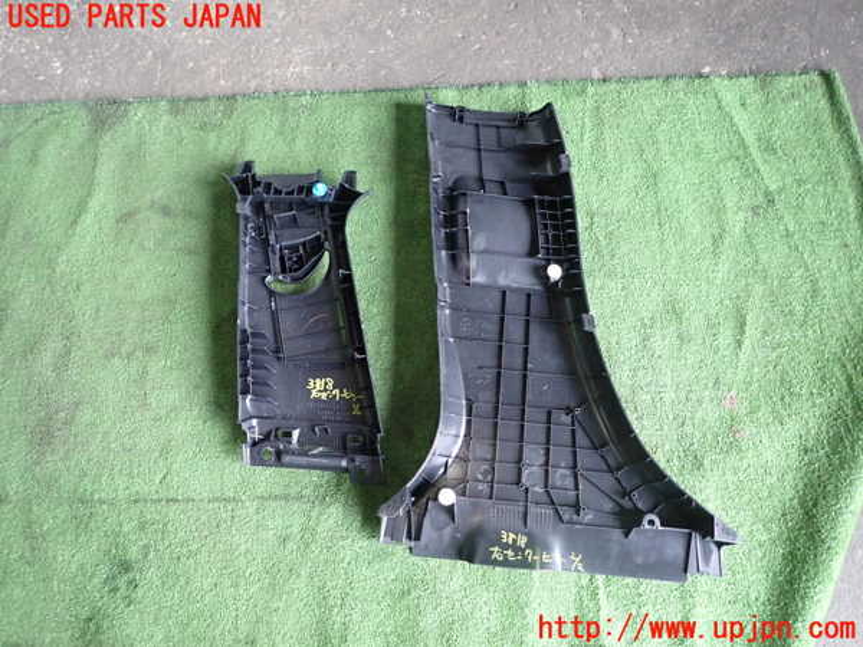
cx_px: 432
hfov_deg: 69.4
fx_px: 623
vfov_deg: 54.9
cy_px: 324
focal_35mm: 25
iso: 500
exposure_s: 1/30
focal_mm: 4.5
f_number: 2
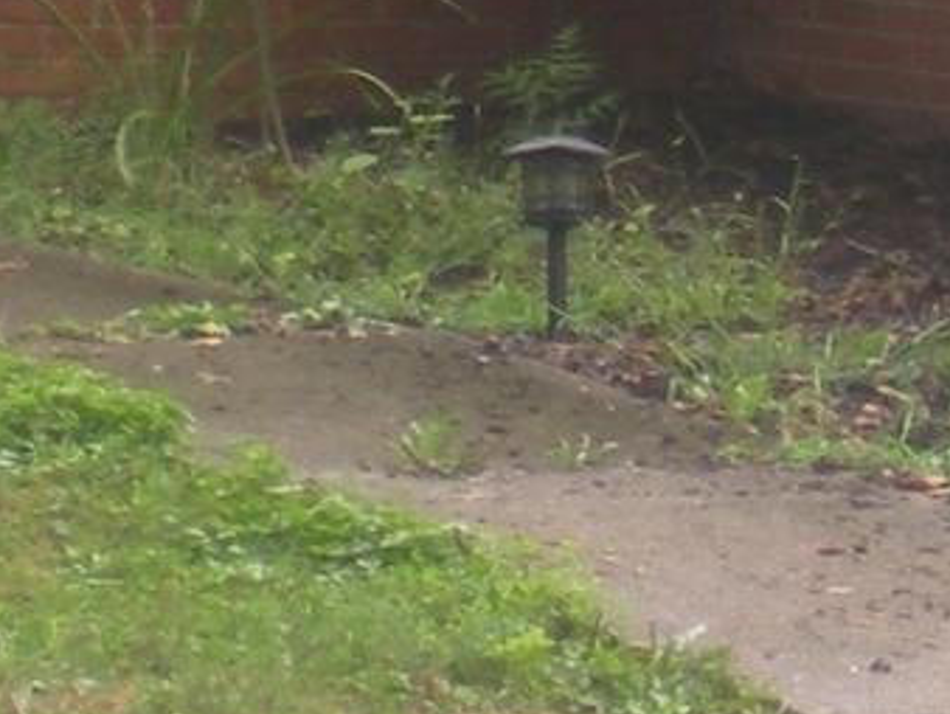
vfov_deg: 6.3
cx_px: 1068
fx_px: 6317
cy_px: -557
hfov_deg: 8.5
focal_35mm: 230
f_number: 3.1
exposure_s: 1/84
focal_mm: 6.3
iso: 64
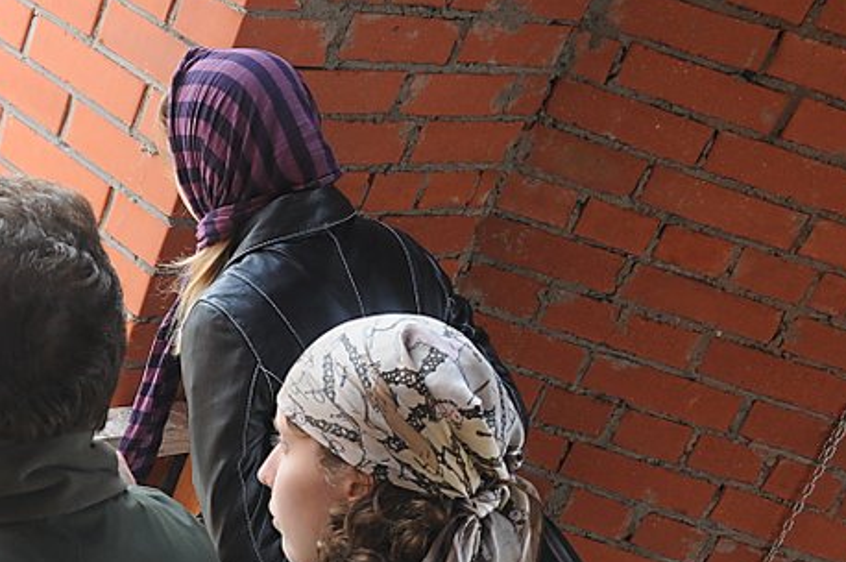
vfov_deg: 14.4
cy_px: 492
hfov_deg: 20.8
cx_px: -44
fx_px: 2206
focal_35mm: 94
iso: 400
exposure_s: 1/50
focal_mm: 28
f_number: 8
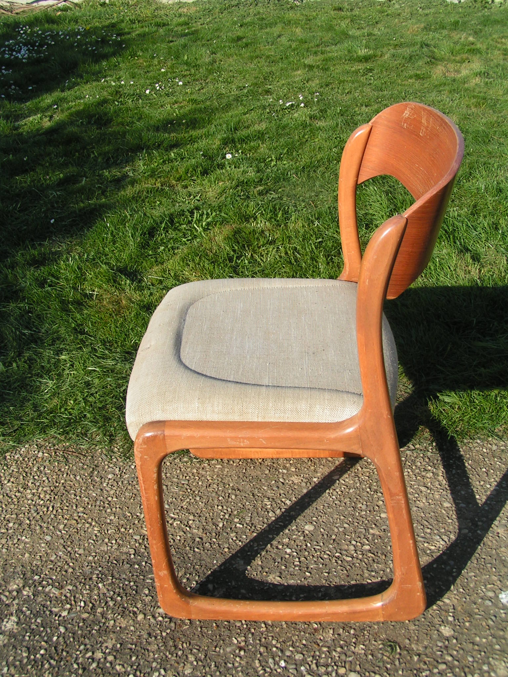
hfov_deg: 37.7
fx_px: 744
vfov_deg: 49.0
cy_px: 338
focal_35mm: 38
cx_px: 254
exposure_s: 1/250
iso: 50
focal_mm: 5.8
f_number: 5.6
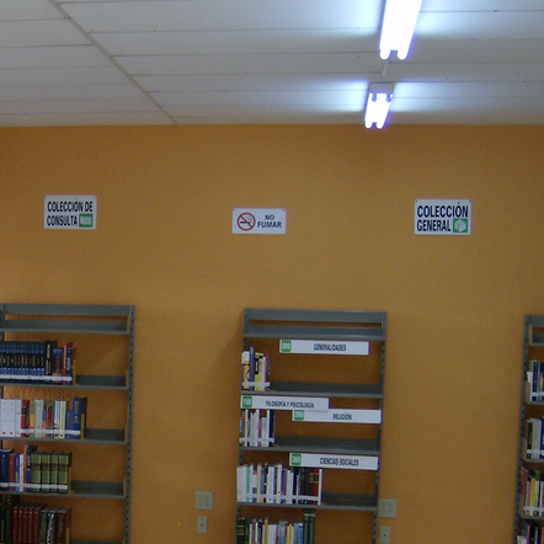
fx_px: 1316
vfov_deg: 23.1
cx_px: -21
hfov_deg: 22.3
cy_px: 425
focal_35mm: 74
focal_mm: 6
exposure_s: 1/72.7
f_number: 2.8
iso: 100
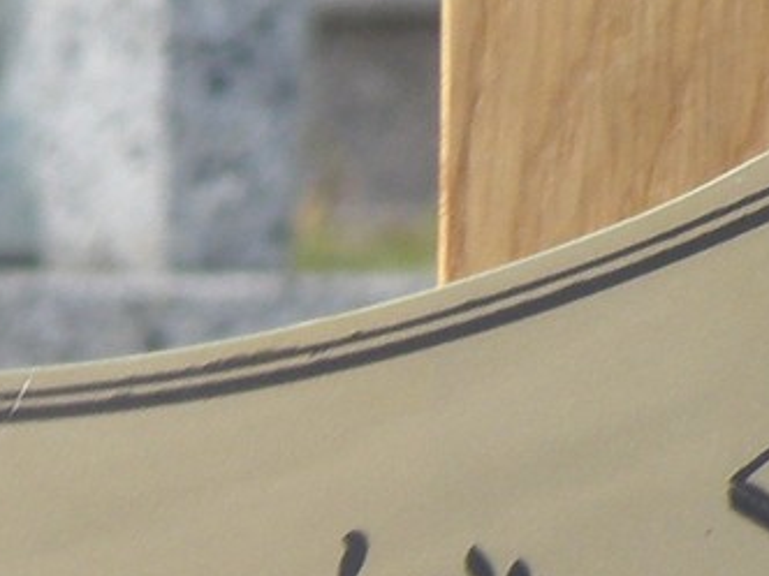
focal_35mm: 617
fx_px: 13707
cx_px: 111
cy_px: 1585
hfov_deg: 3.2
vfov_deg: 2.4
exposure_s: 1/160
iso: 64
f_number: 4.5
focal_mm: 17.86
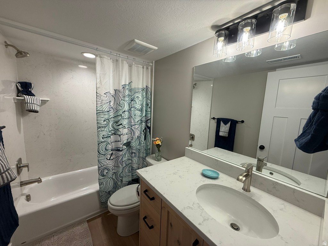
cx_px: 164
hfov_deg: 102.1
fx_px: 133
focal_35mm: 14
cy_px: 123
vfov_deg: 85.7
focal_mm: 2.22
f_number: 2.2
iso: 160
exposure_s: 1/120
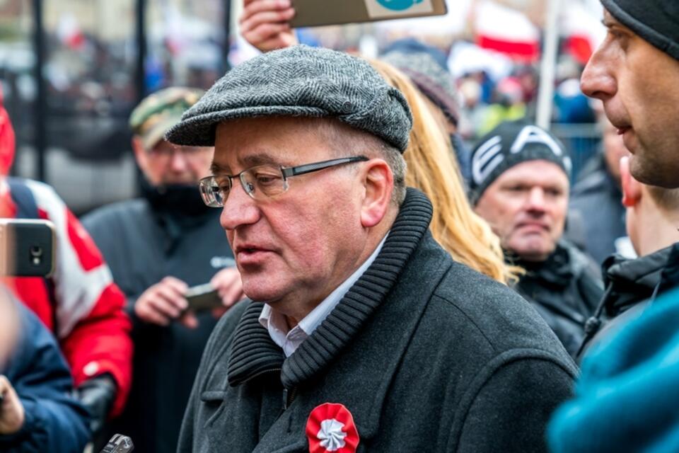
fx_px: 1320
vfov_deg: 19.5
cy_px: 226
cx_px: 340
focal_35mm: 70
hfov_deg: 28.8
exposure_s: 1/160
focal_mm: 70
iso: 1000
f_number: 4
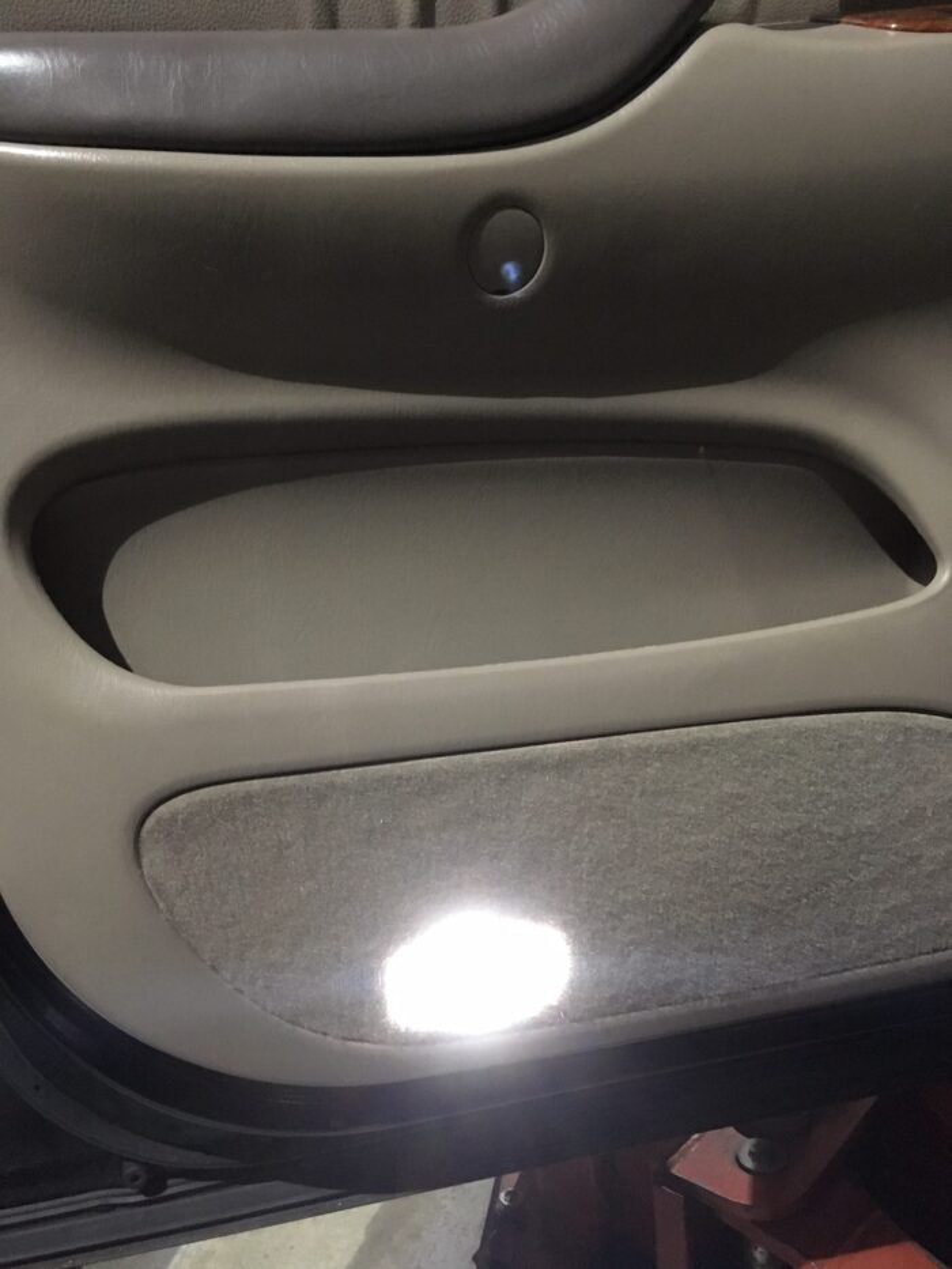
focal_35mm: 29
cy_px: 634
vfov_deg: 61.7
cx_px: 476
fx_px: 1063
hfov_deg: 48.2
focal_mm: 4.15
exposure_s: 1/15
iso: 320
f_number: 2.2
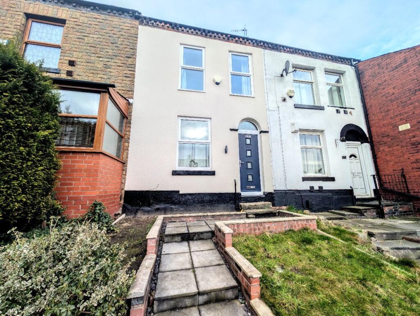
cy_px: 158
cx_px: 210
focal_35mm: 12
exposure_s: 1/662
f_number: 1.7
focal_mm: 2.02
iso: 53
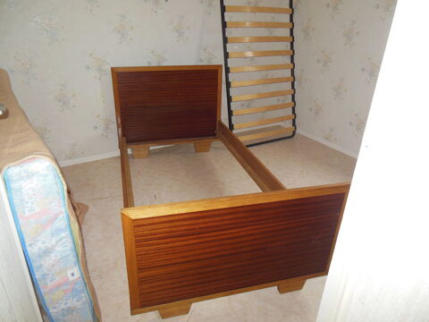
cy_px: 161
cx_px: 214
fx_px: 310
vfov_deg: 54.9
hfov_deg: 69.4
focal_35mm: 25
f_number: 3.2
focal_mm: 4.5
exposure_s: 1/25
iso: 200
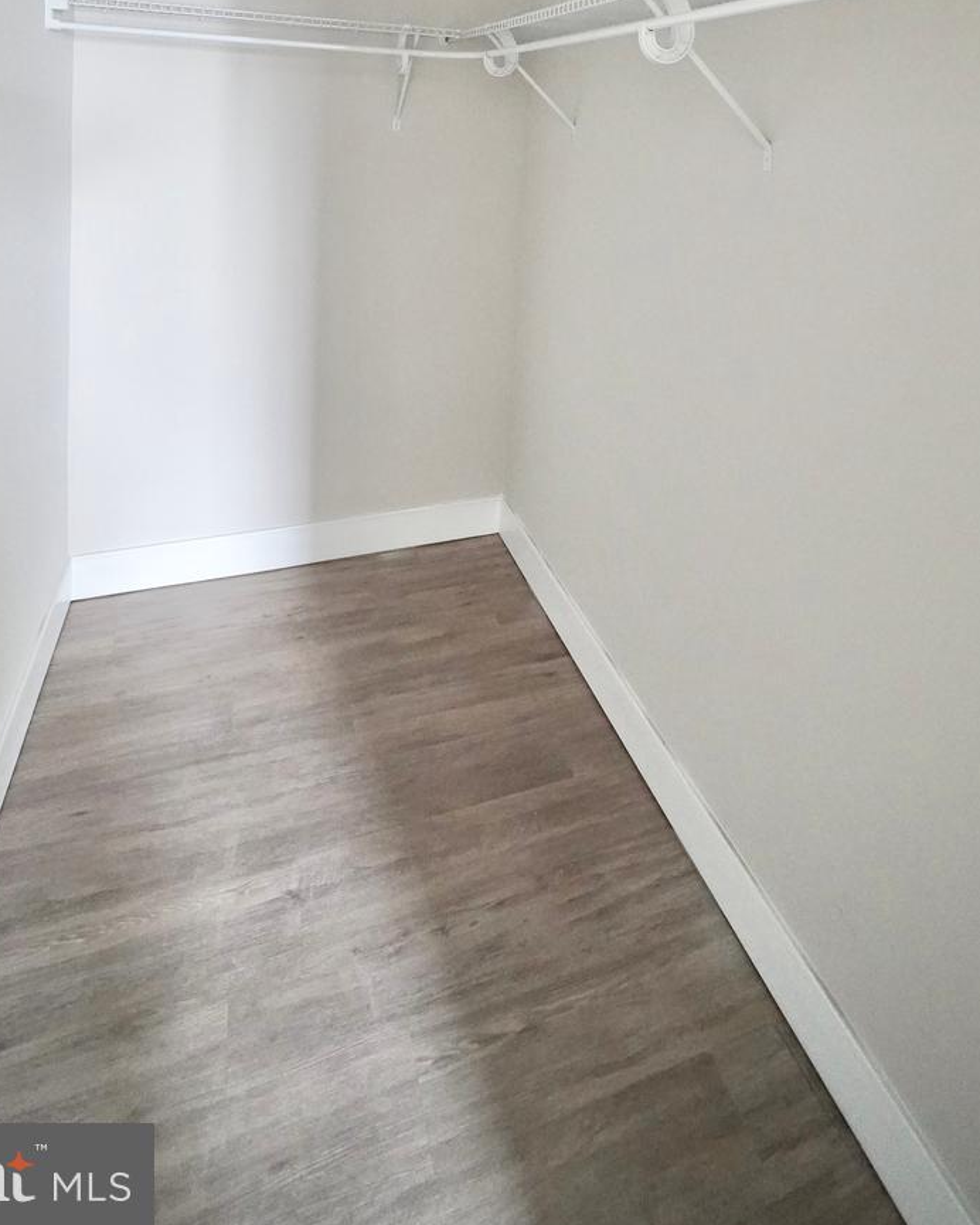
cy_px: 152
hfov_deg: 68.0
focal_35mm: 20
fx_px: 725
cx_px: 525
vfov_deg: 67.8
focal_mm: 12
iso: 6400
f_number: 4
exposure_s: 1/160
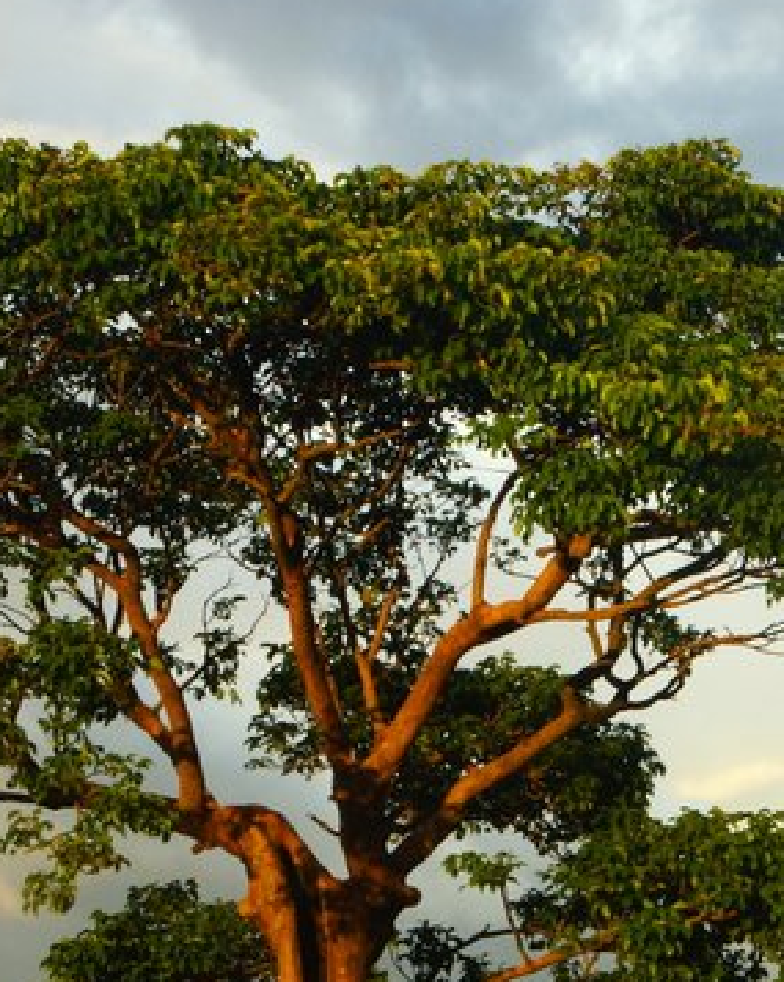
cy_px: 704
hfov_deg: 11.7
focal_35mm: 131
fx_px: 3812
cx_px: 682
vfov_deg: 14.6
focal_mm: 35
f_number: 18
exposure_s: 1/13
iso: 200
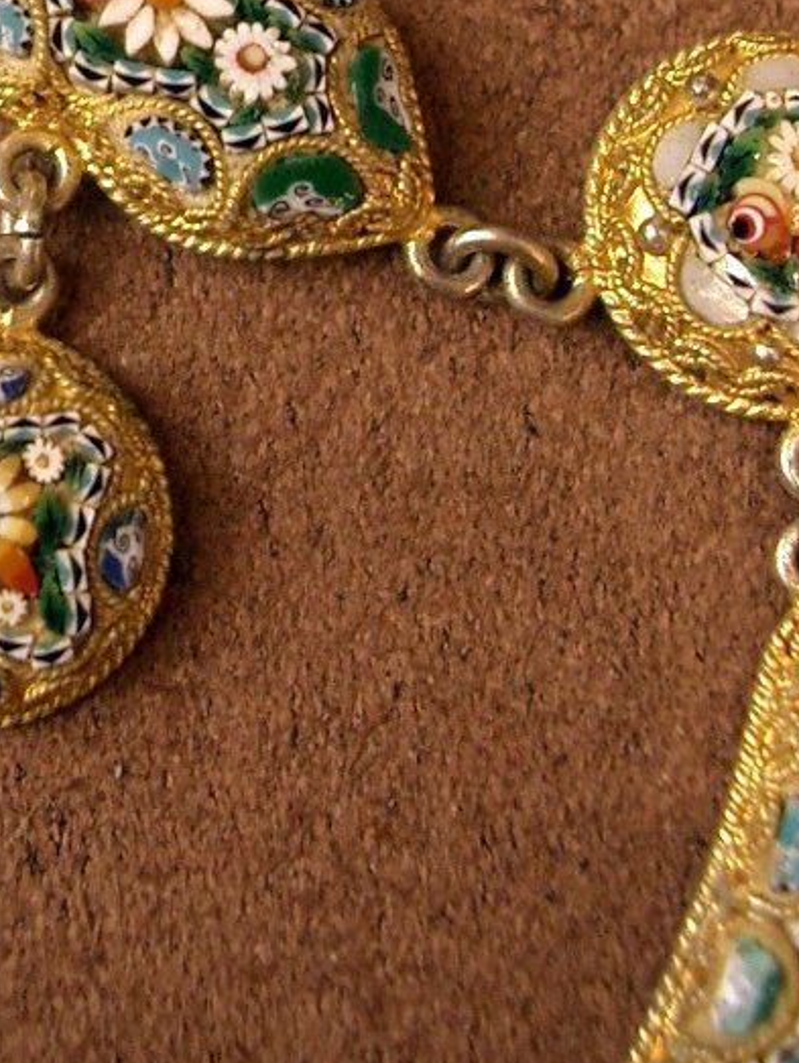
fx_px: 2889
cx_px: -35
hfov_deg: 15.4
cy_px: 12
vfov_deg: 20.2
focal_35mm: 94
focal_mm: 6.8
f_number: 2.8
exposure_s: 1/60
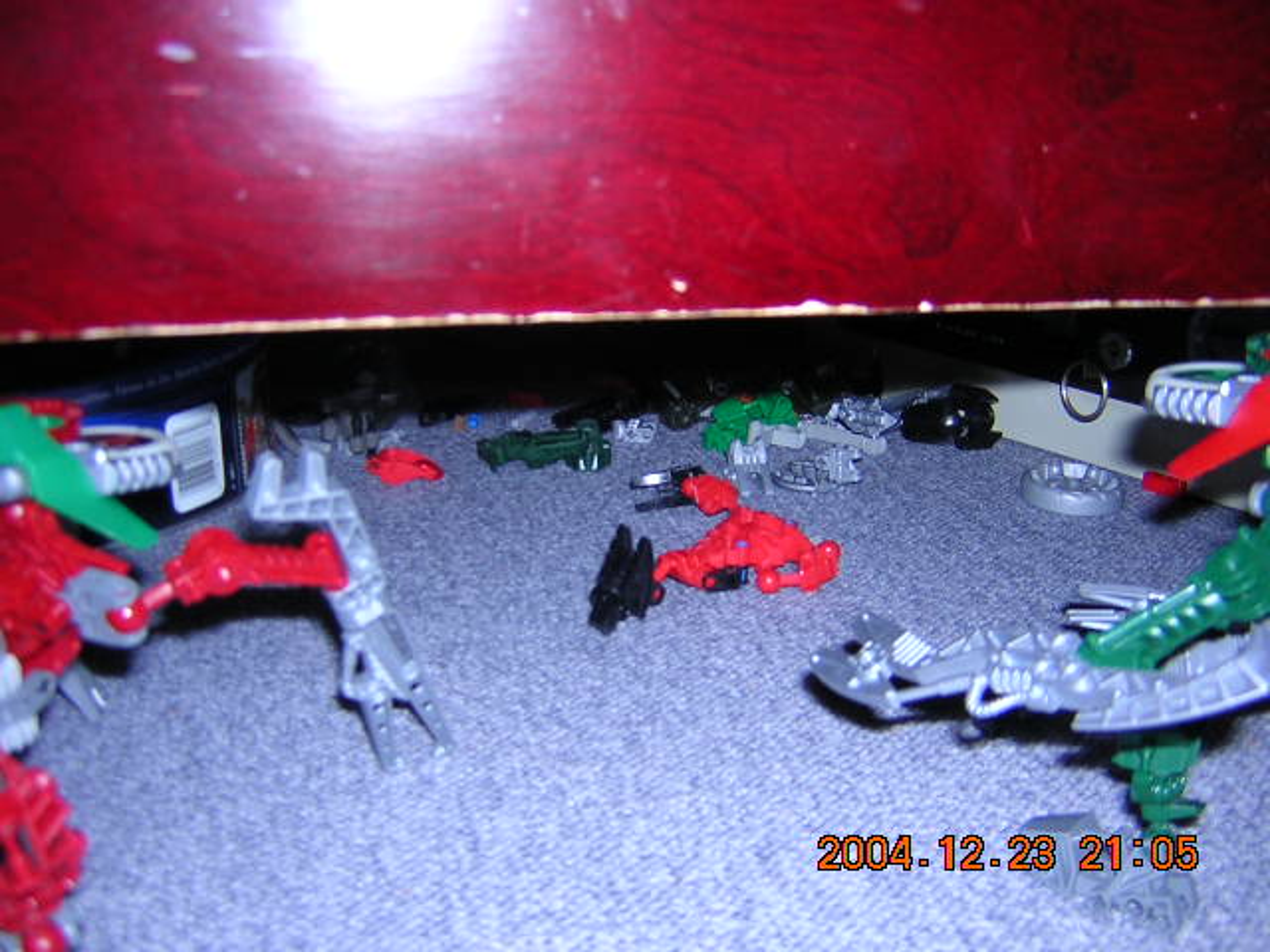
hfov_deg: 51.4
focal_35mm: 36
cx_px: 635
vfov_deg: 39.7
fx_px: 1321
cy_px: 476
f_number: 2.6
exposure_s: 1/60.1
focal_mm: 4.7
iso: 100
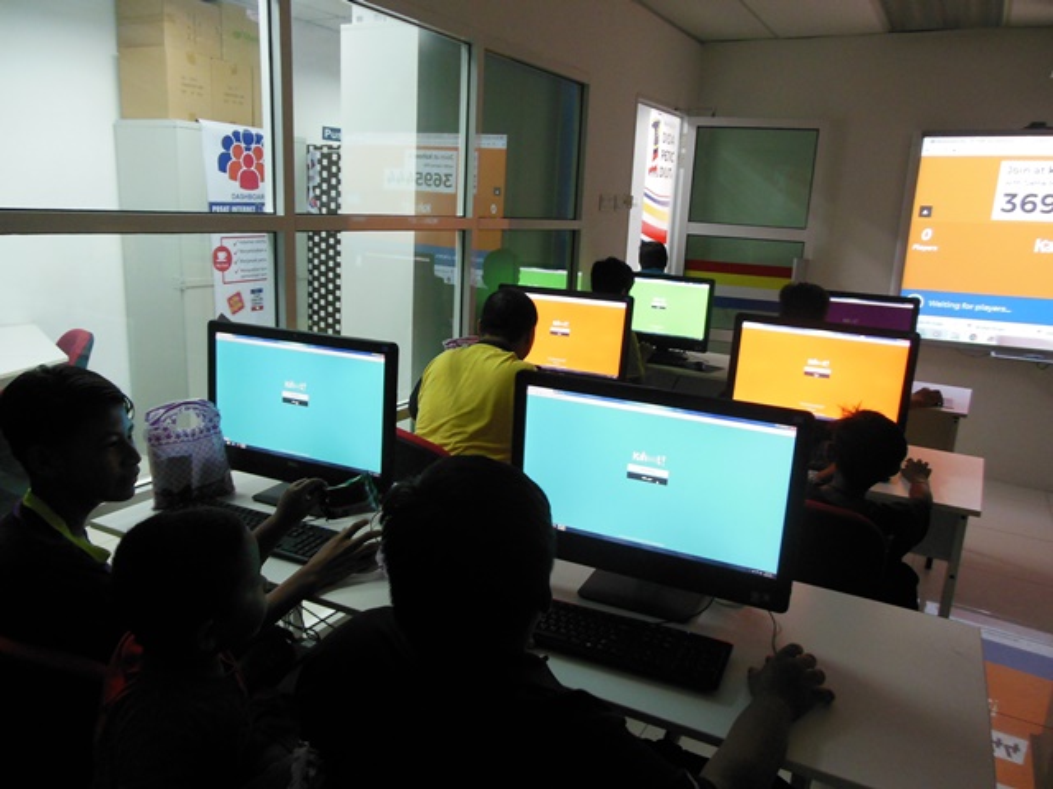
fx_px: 760
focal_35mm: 25
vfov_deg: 54.9
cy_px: 394
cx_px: 526
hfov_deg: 69.4
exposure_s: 1/40
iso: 400
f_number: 3.2
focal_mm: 4.5
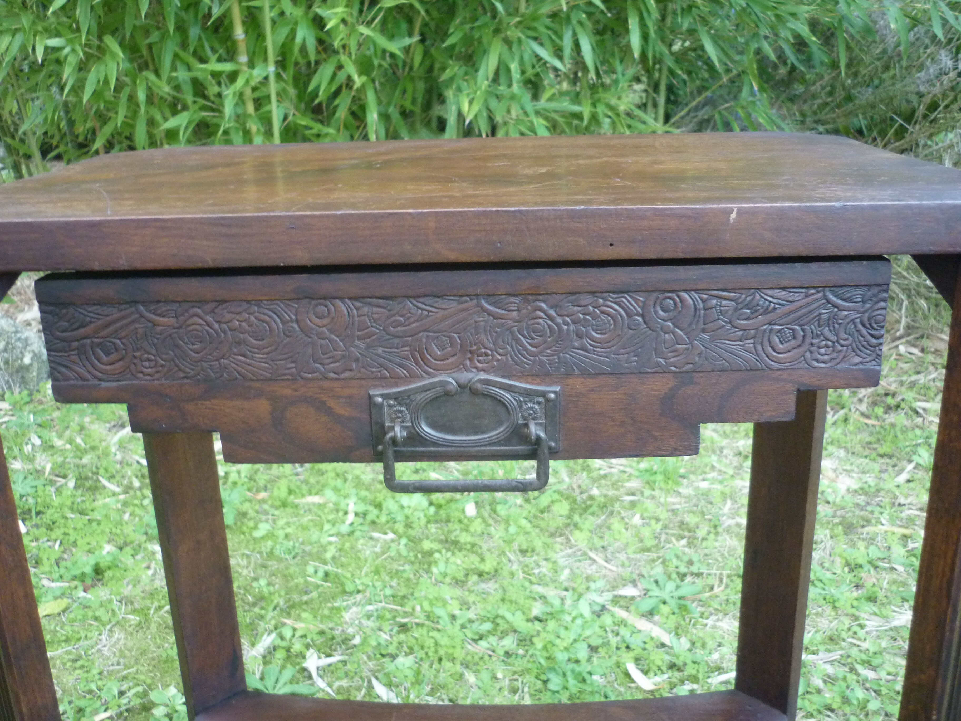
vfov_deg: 42.9
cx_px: 480
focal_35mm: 33
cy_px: 360
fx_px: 916
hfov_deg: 55.4
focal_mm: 5.5
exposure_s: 1/30
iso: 320
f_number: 2.8
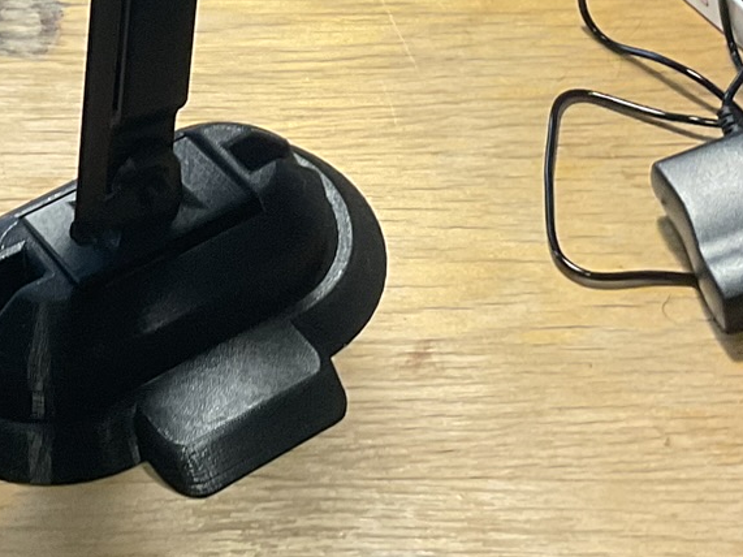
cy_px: -271
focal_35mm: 104
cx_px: 51
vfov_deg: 13.4
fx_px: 2232
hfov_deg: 18.5
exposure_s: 1/60
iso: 160
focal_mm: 3
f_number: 1.8
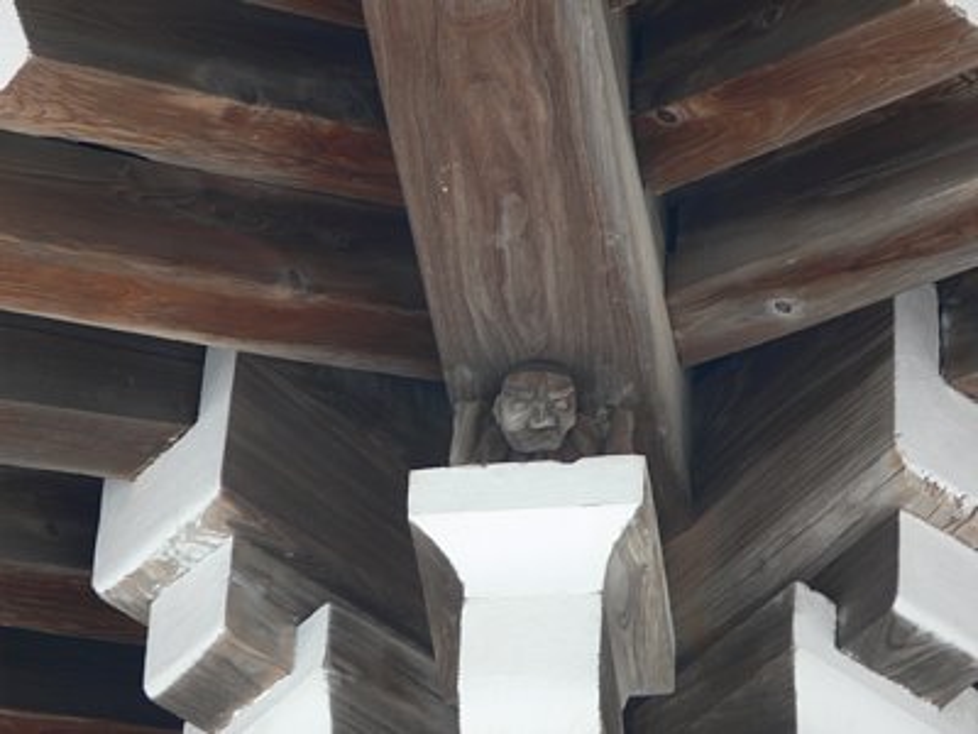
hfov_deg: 4.7
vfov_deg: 3.5
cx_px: 489
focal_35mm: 420
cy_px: 367
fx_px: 11866
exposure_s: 1/30
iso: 80
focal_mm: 88.8
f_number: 3.7
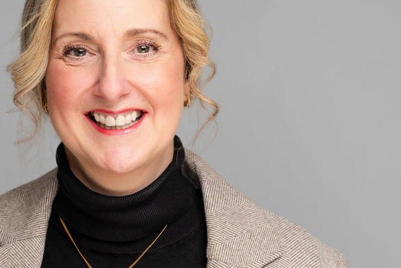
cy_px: 139
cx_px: 132
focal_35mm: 112
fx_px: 1247
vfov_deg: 12.2
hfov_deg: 18.2
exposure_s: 1/200
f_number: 5
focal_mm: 65
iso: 50
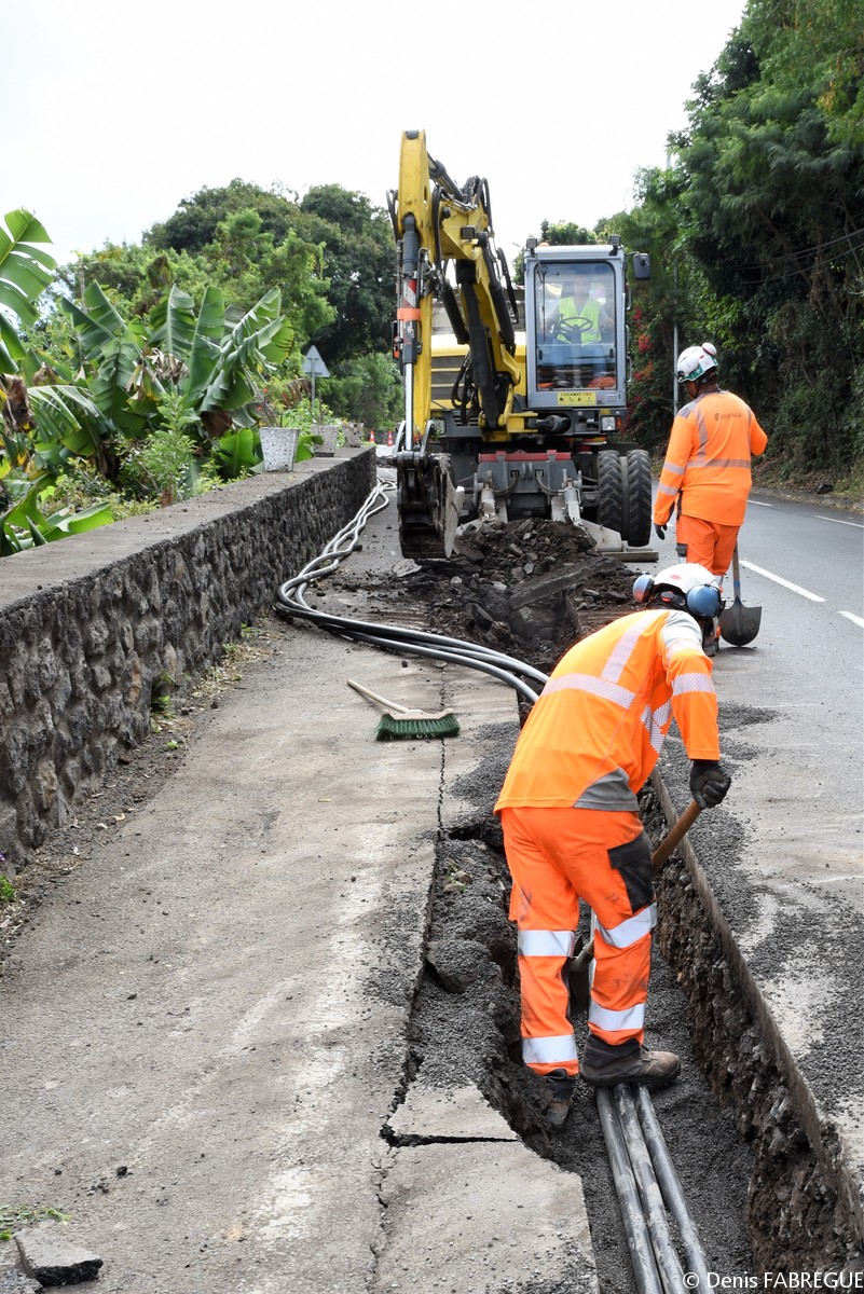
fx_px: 1223
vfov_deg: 55.8
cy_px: 647
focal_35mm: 34
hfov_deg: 38.9
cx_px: 432
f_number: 18
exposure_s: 1/80
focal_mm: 34
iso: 500
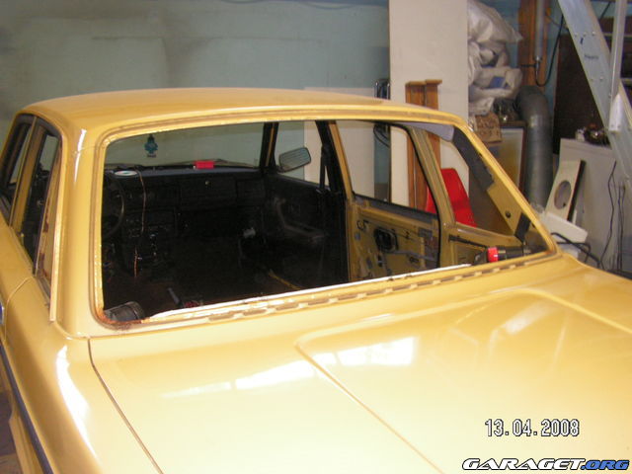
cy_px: 237
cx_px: 316
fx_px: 657
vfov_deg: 39.7
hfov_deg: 51.4
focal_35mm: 36
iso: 200
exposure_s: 1/6
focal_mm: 6
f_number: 3.2
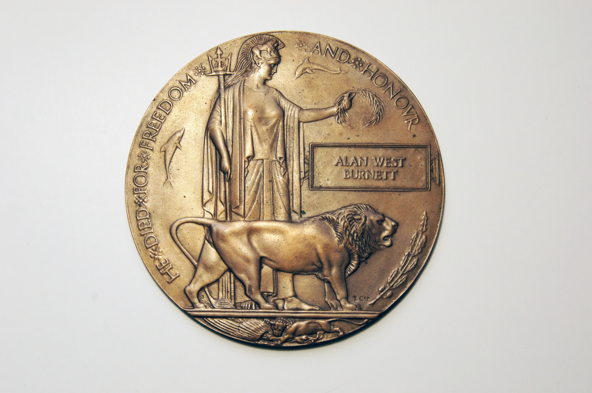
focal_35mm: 52
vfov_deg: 25.7
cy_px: 196
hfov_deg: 37.9
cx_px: 296
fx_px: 862
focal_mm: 35
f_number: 13
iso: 800
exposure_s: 1/200
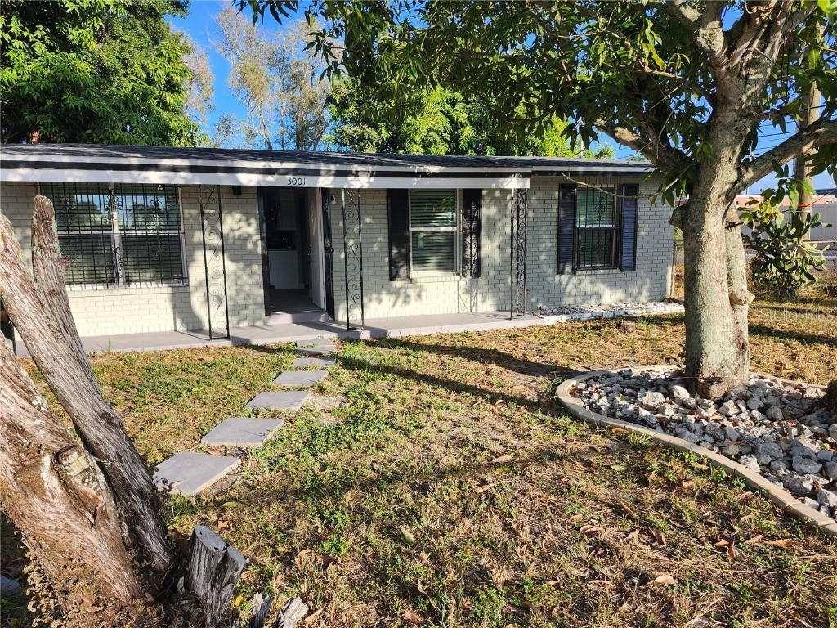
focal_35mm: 23
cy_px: 314
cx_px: 418
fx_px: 556
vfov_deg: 58.9
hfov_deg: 73.9
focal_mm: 5.54
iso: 25
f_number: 1.8
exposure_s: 1/634
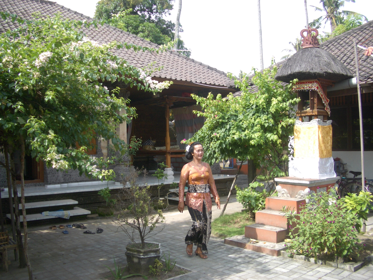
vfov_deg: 40.7
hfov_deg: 52.6
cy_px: 140
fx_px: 377
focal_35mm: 35
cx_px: 186
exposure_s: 1/400
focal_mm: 5.8
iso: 50
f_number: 2.6
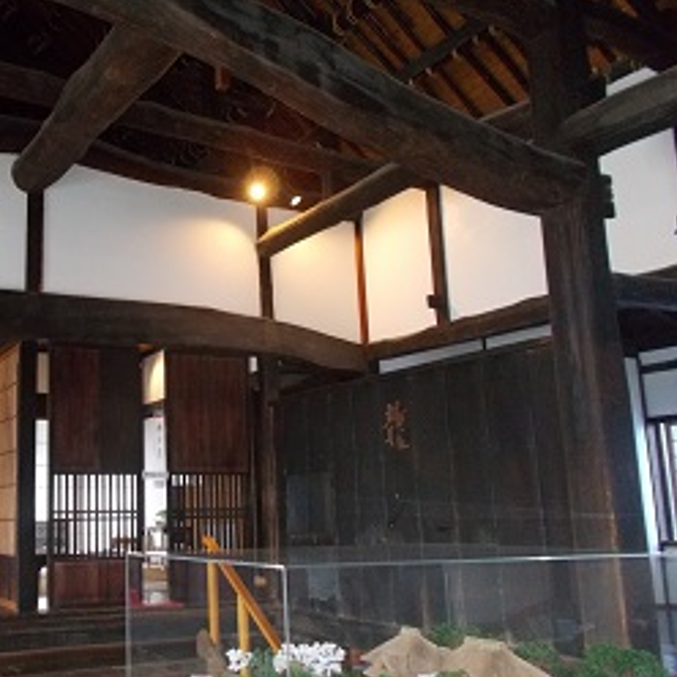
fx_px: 819
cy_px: 355
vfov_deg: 44.9
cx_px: 153
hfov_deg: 43.2
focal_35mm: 37
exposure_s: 1/25
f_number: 3.2
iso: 400
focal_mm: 4.6
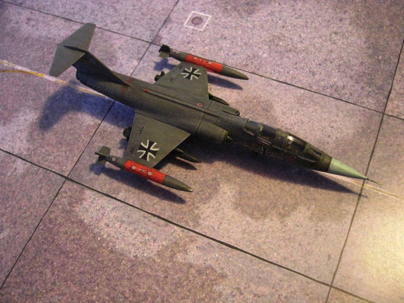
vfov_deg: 37.7
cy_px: 152
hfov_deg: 49.0
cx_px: 202
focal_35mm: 38
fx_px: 443
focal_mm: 7.9
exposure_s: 1/25
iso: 800
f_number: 2.8
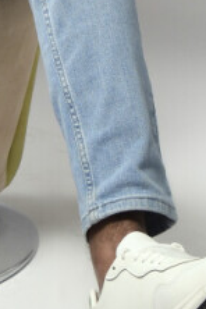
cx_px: -152
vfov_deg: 10.8
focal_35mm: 173
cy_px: -309
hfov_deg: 7.7
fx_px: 1485
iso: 400
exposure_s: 1/125
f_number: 5.6
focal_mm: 32
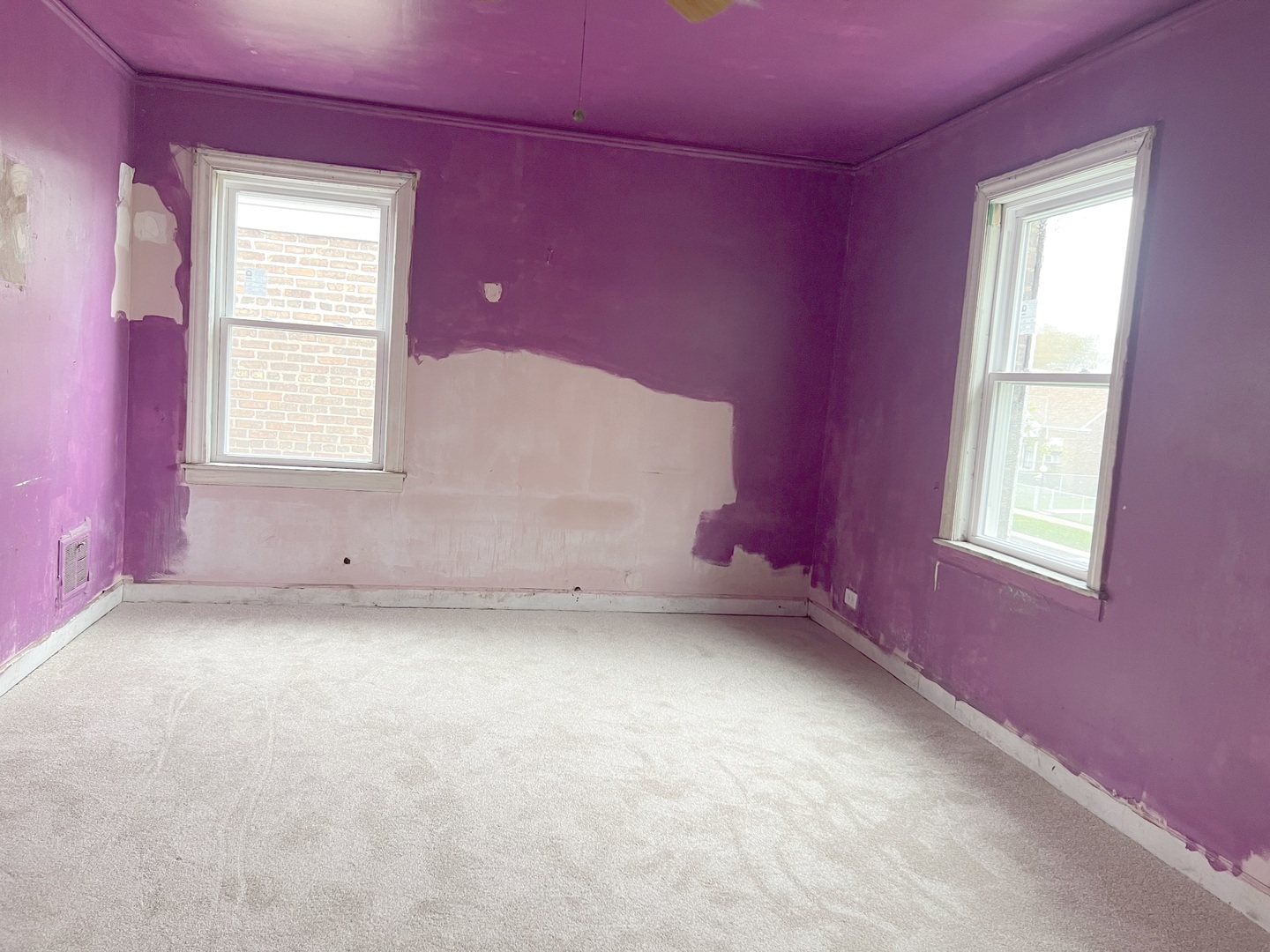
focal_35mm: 26
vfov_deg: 53.1
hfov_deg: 67.3
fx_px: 954
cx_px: 635
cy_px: 476
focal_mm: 5.7
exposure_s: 1/64
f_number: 1.5
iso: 125
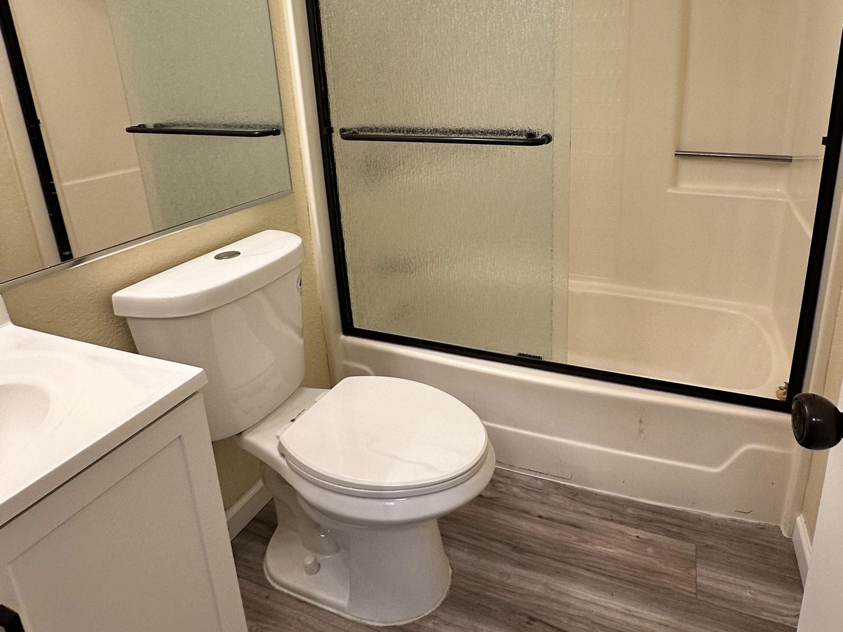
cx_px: 489
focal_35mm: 22
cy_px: 213
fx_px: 536
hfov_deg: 75.8
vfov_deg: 59.7
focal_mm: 2.22
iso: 125
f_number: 2.2
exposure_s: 1/120
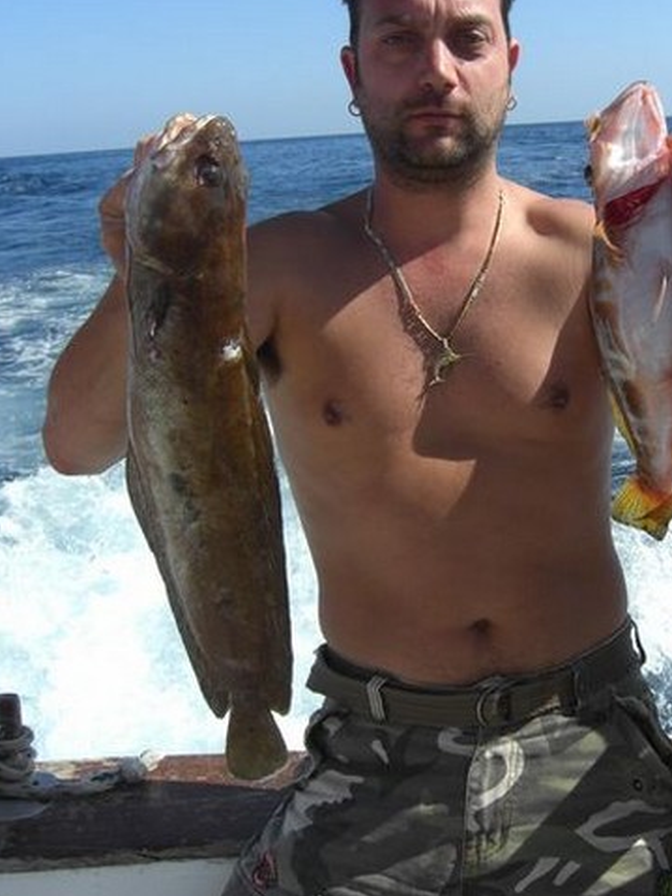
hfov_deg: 29.0
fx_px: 1295
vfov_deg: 38.1
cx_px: 425
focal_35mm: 50
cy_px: 387
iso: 80
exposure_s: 1/800
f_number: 4
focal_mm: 7.9
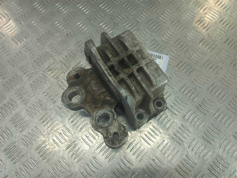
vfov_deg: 54.9
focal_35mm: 25
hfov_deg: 69.4
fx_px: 171
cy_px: 89
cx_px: 118
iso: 50
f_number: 1.8
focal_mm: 4.6
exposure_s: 1/50
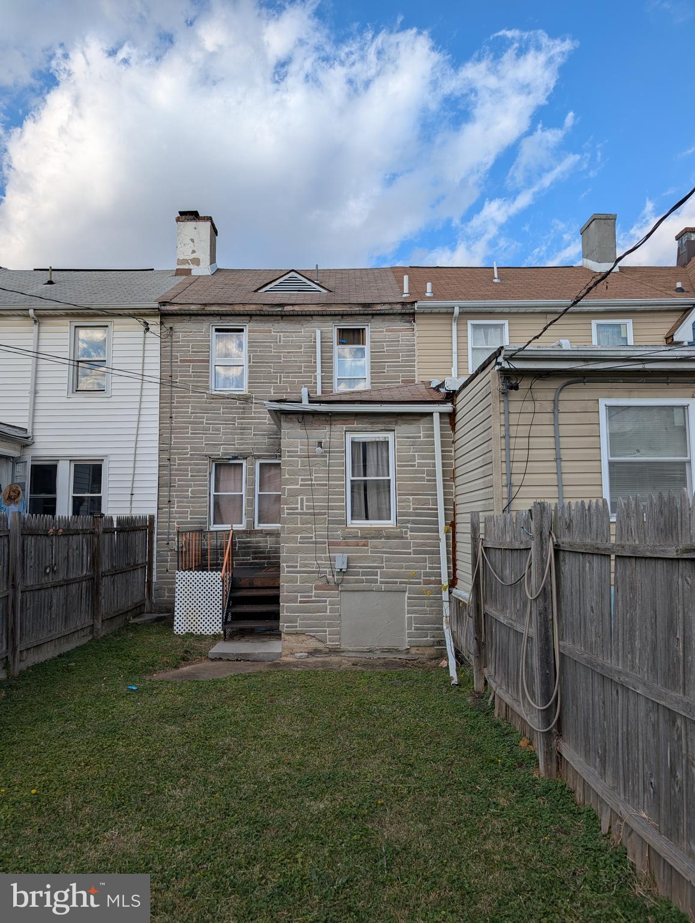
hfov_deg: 56.9
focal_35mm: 24
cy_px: 462
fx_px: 641
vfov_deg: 71.5
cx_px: 348
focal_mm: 6.9
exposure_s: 1/1011
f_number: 1.68
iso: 22
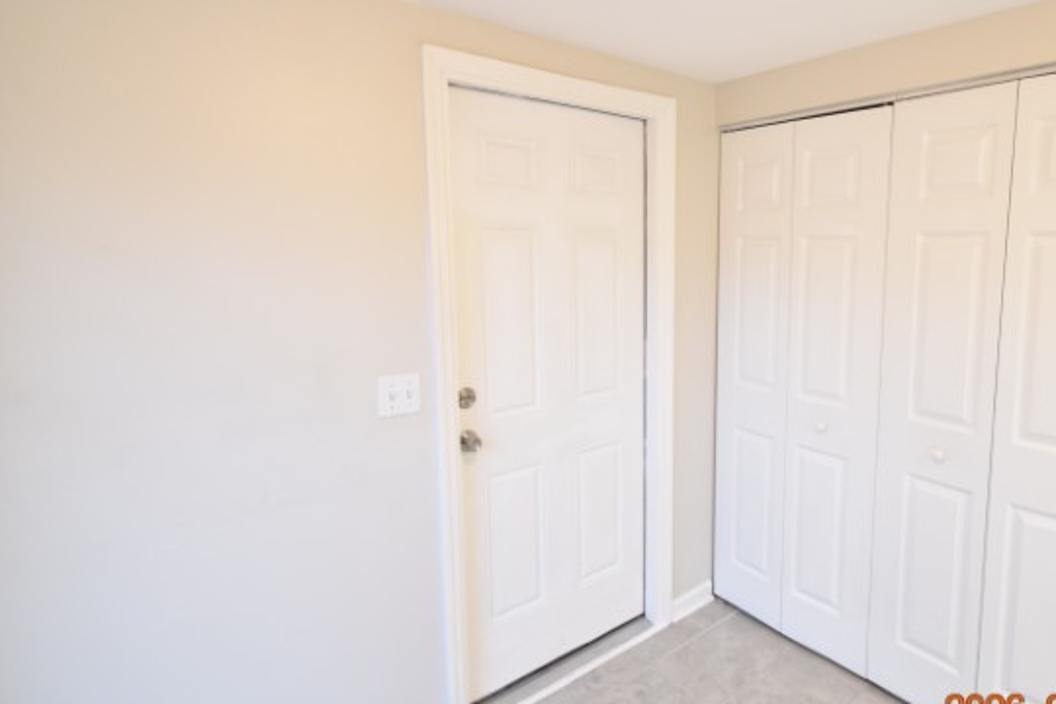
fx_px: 587
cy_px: 311
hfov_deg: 81.7
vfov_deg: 61.7
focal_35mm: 20
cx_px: 686
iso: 800
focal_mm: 10
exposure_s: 1/45
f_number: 3.5
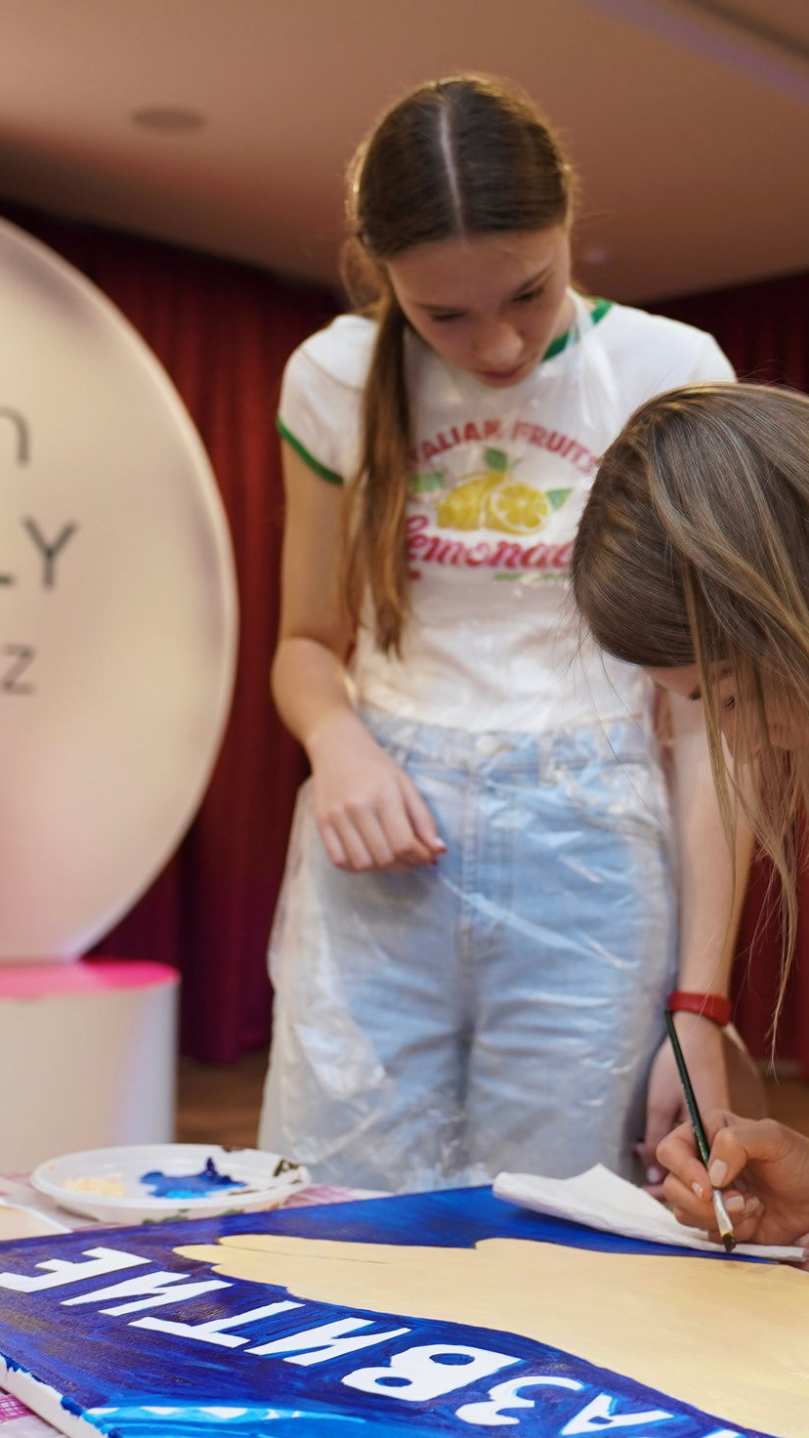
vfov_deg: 40.6
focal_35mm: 51
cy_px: 693
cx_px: 463
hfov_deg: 23.5
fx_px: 1945
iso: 400
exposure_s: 1/60
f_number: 2.8
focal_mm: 28
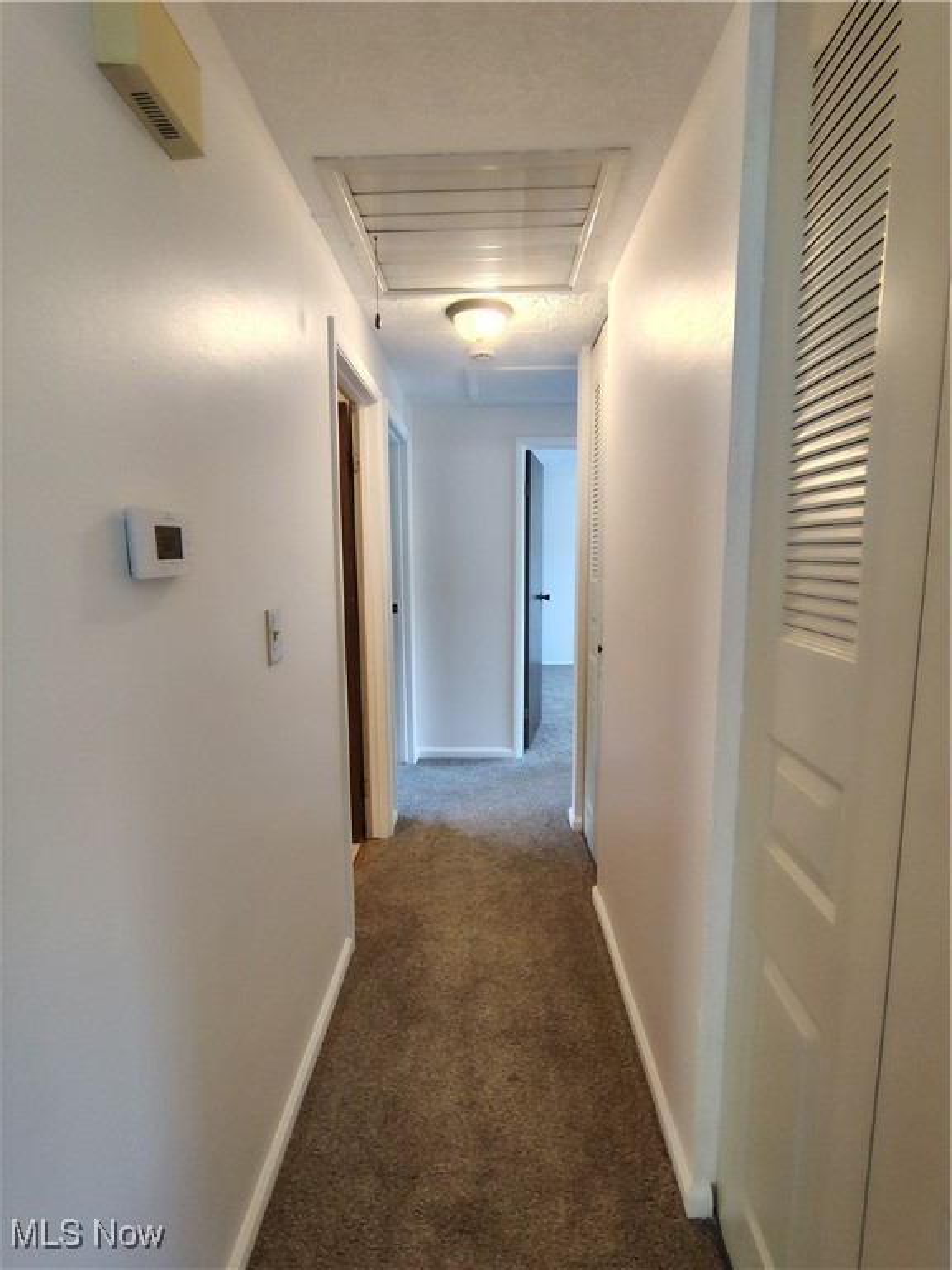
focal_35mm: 16
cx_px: 476
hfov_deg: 78.1
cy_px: 635
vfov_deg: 94.5
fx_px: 587
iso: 436
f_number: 2.2
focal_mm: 2.13
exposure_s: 1/40
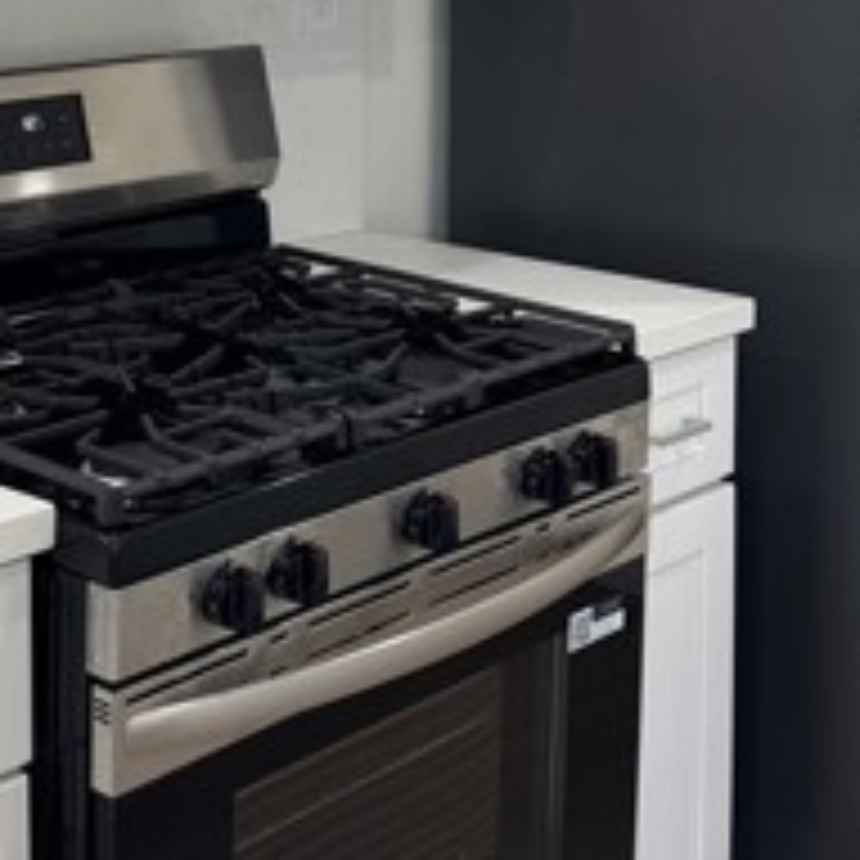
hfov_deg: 24.3
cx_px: 351
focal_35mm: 71
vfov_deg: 23.6
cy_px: 77
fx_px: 1996
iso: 100
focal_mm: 6.76
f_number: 1.78
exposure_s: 1/121
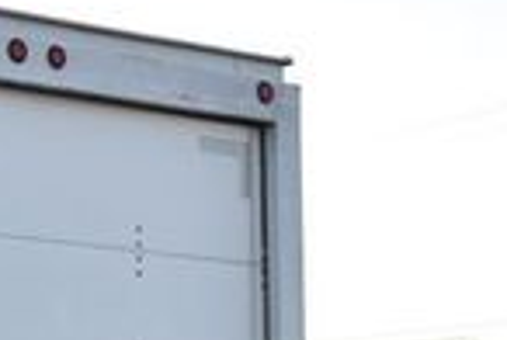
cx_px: -184
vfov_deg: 8.2
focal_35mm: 164
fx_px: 2317
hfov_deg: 12.1
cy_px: 522
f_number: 5.6
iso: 400
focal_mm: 25
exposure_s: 1/250
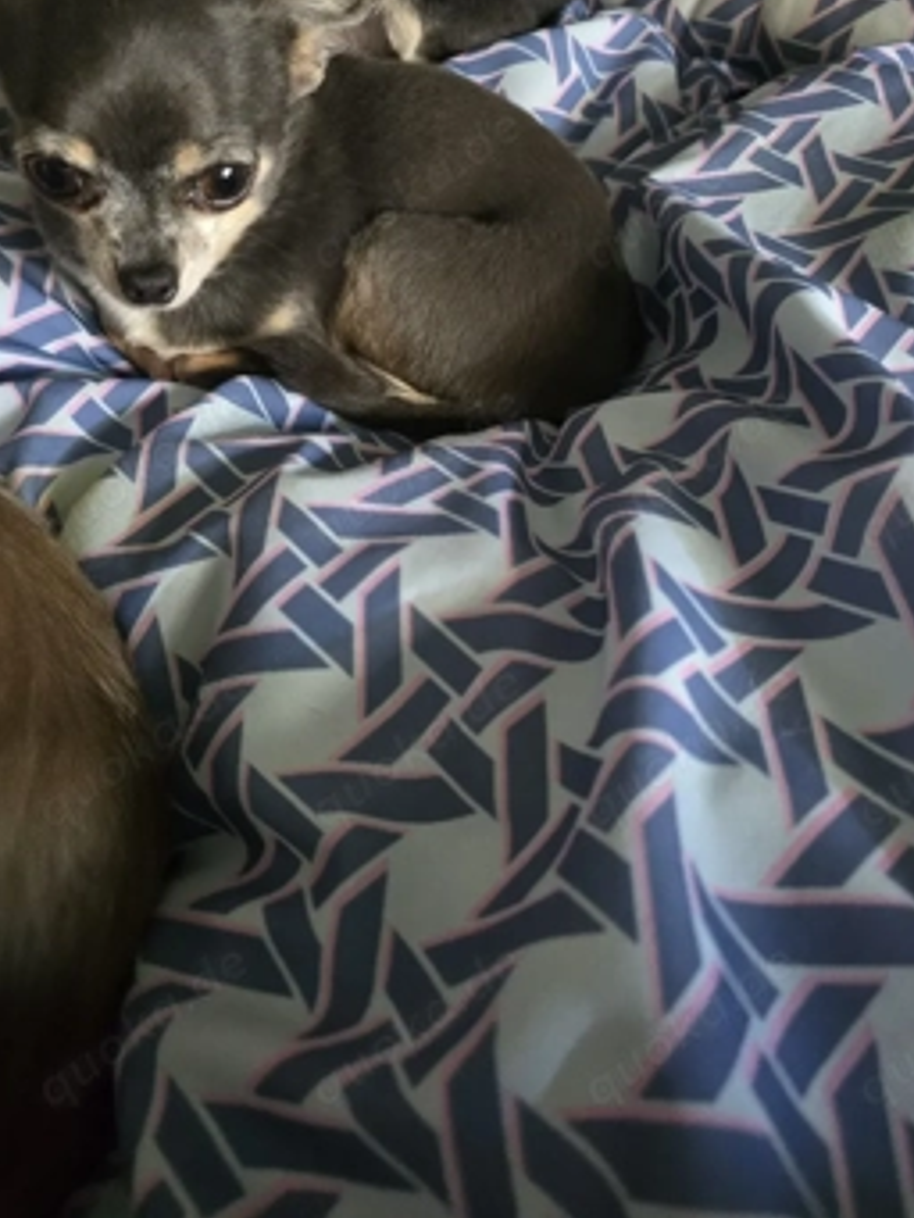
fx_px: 950
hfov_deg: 51.3
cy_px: 507
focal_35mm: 27
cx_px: 493
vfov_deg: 64.9
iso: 1250
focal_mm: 6.3
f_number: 1.7
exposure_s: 1/33.4
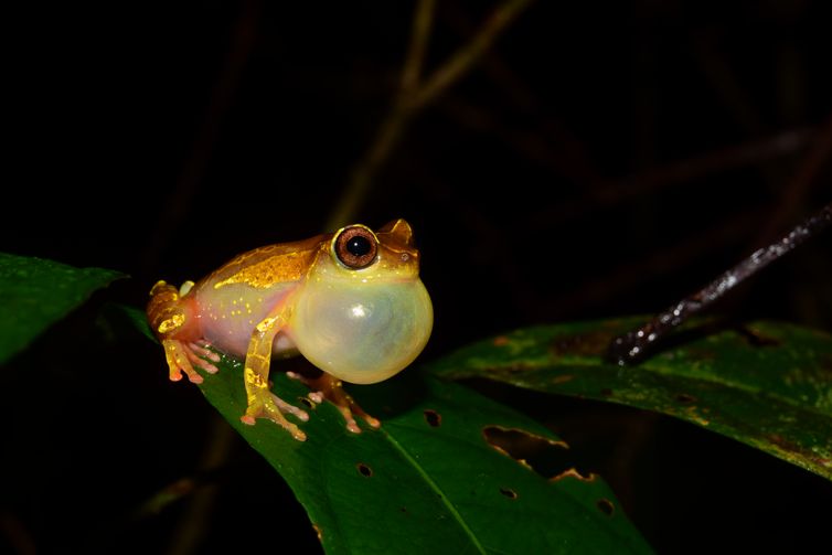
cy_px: 278
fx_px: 1907
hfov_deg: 24.6
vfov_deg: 16.6
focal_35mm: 82
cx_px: 416
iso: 100
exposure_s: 1/160
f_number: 22
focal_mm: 55
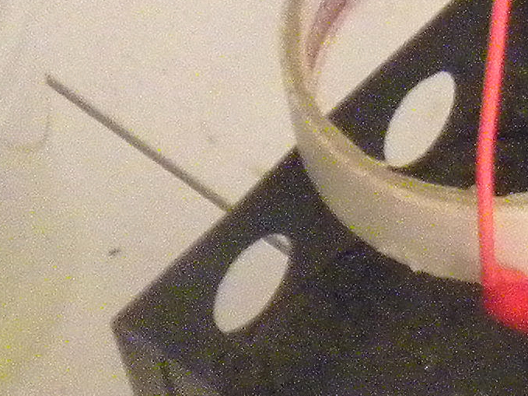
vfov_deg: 7.8
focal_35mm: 188
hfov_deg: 10.2
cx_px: 766
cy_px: 563
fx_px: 2867
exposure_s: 1/32.8
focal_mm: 6.3
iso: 800
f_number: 3.1
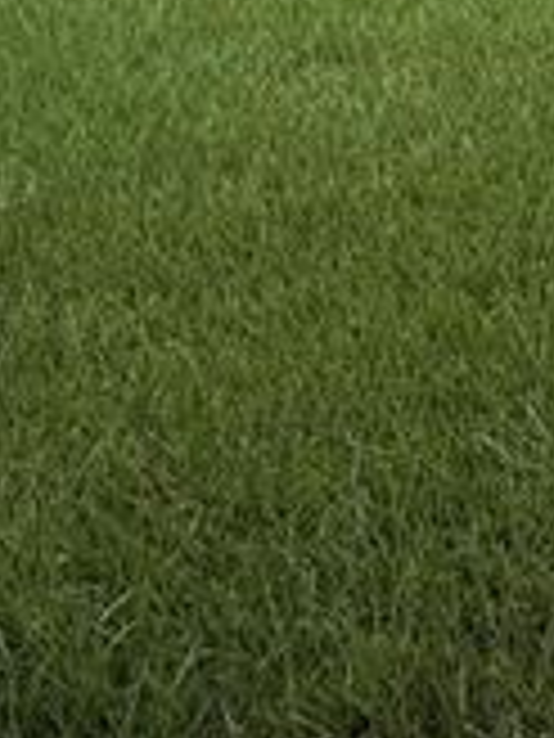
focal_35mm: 60
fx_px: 1280
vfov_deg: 25.5
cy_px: -324
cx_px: 786
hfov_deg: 21.3
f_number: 2.2
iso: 50
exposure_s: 1/726
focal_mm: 2.22
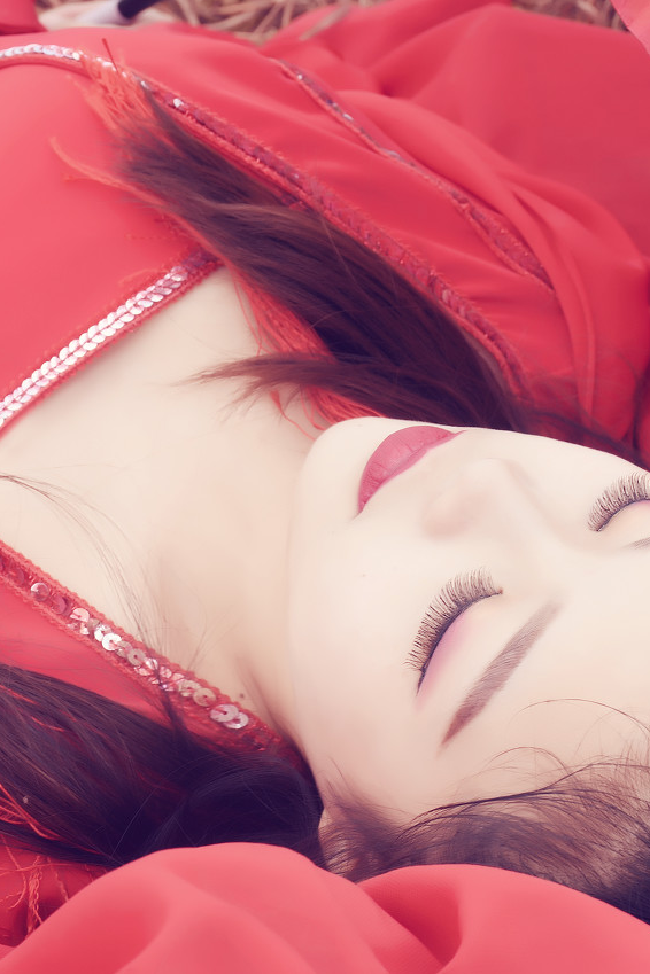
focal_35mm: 102
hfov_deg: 13.4
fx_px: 2756
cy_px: 488
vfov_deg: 20.1
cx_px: 409
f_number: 9
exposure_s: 1/50
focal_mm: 45
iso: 100
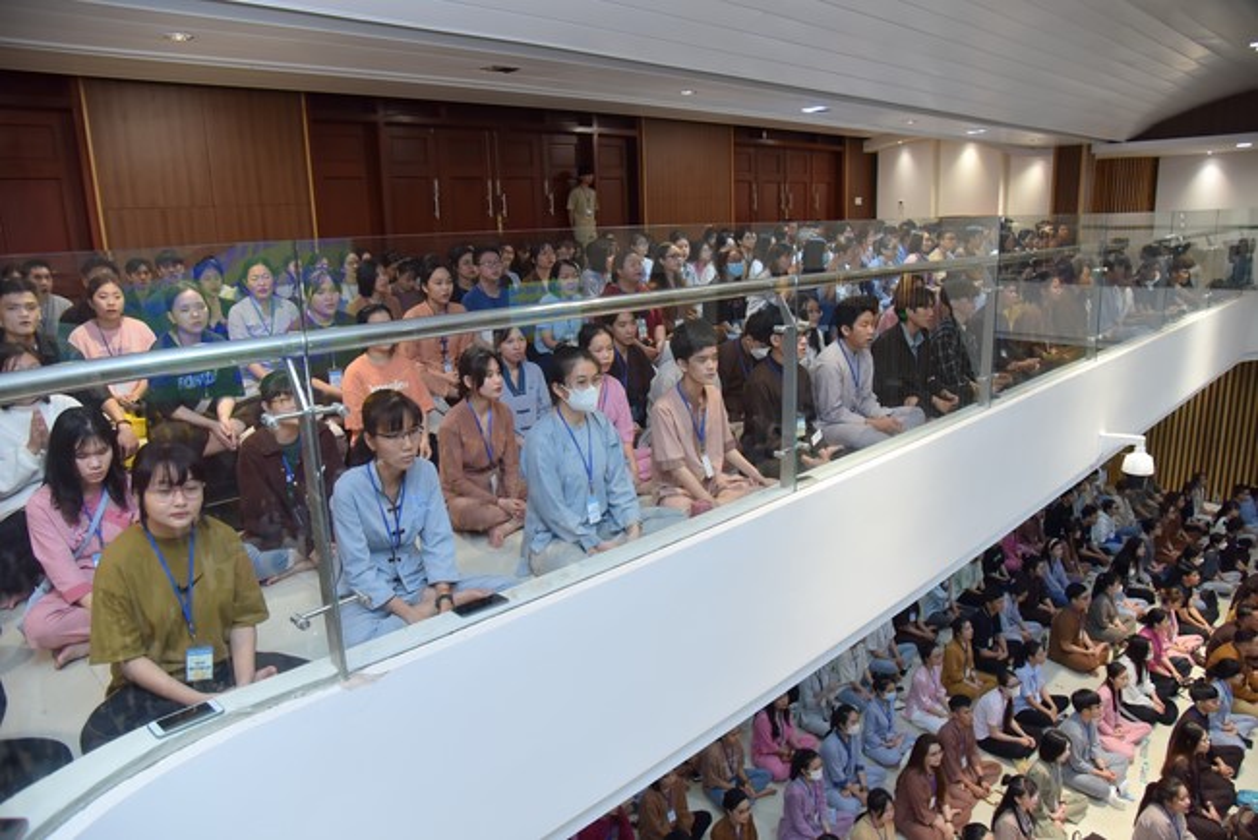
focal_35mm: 24
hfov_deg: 73.7
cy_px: 420
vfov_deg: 53.2
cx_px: 629
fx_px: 839
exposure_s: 1/100
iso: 800
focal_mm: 24
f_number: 4.5
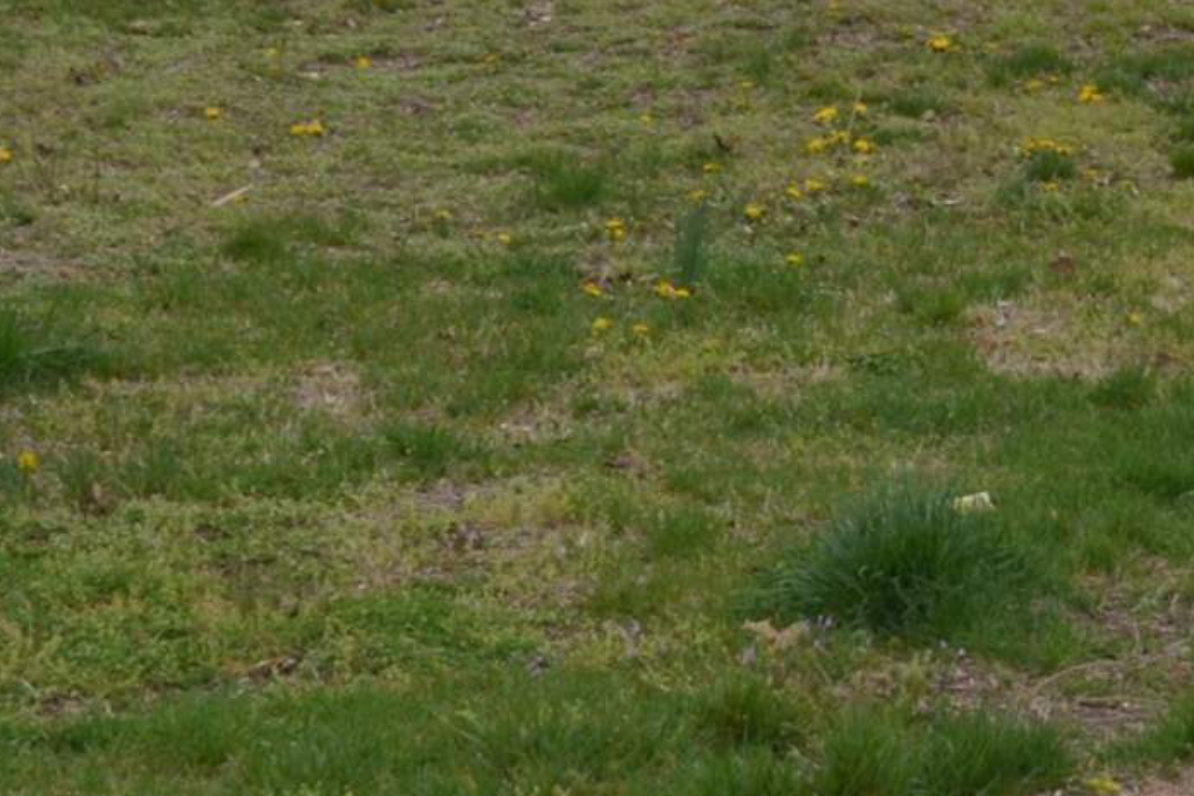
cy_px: -908
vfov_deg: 8.1
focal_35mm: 159
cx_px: 1415
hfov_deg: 12.6
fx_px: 5273
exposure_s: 1/200
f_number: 5.6
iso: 100
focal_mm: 24
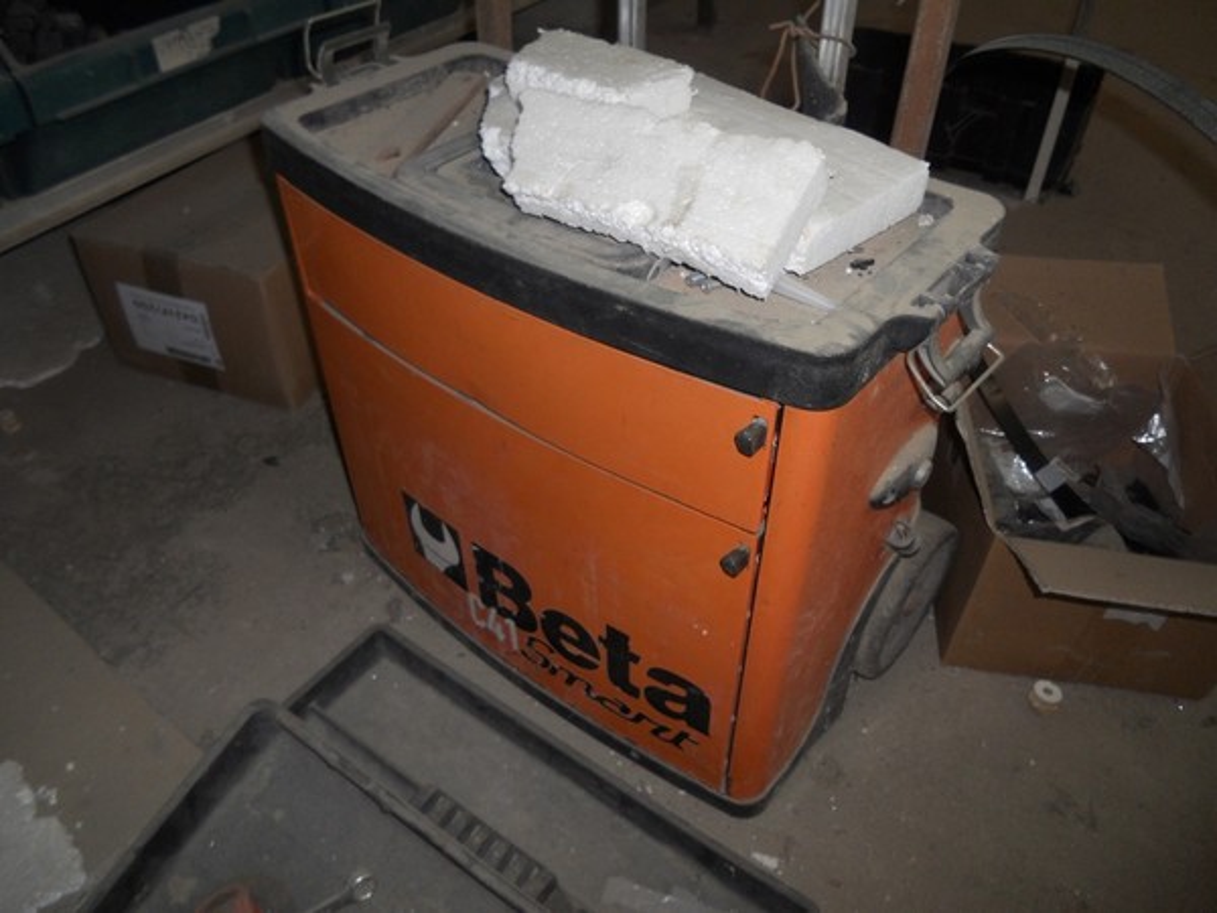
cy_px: 456
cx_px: 608
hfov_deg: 65.3
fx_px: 949
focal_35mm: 27
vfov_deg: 51.4
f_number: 3.2
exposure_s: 1/25
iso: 80
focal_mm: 4.9
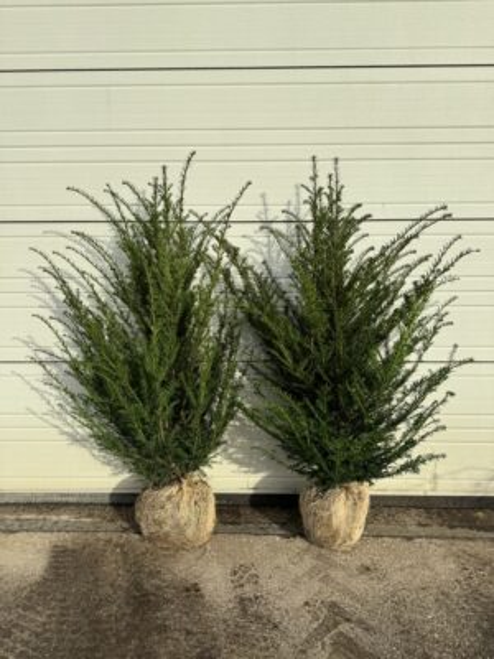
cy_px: 330
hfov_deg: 56.8
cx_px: 247
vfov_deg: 71.6
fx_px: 457
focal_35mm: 24
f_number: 1.78
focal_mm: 6.86
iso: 80
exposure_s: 1/3802
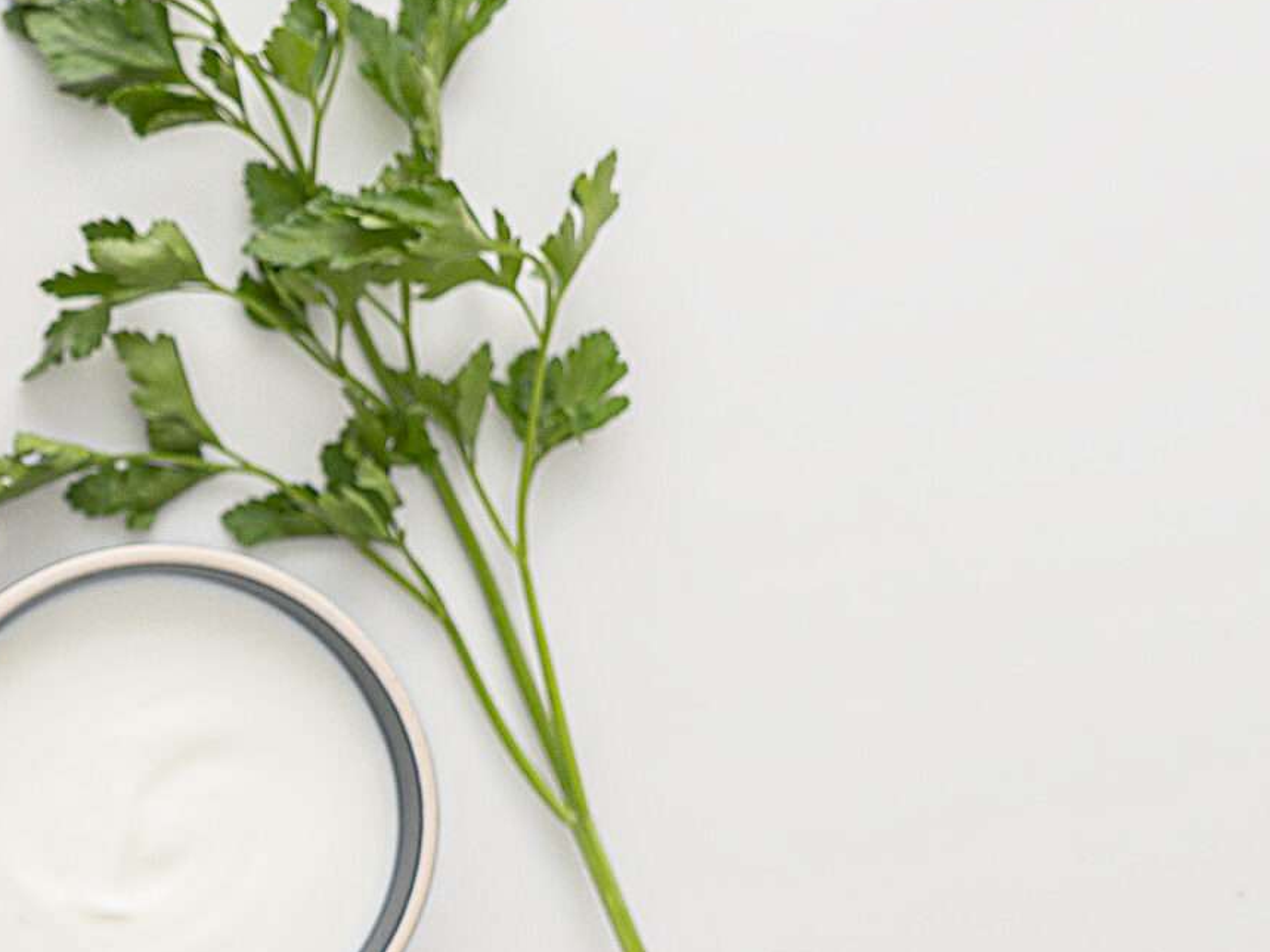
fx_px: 5246
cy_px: 622
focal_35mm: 143
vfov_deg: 10.4
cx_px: -465
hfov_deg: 13.2
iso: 320
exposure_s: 1/125
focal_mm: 50
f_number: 5
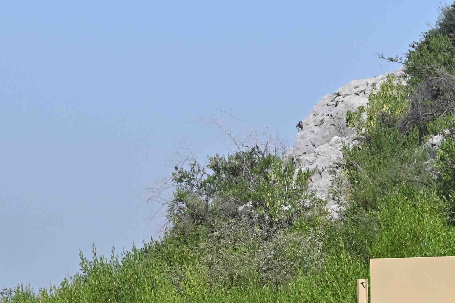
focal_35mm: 346
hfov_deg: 6.0
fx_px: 4370
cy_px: 435
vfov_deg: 4.0
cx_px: 313
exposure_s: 1/2500
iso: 1600
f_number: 13
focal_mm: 120
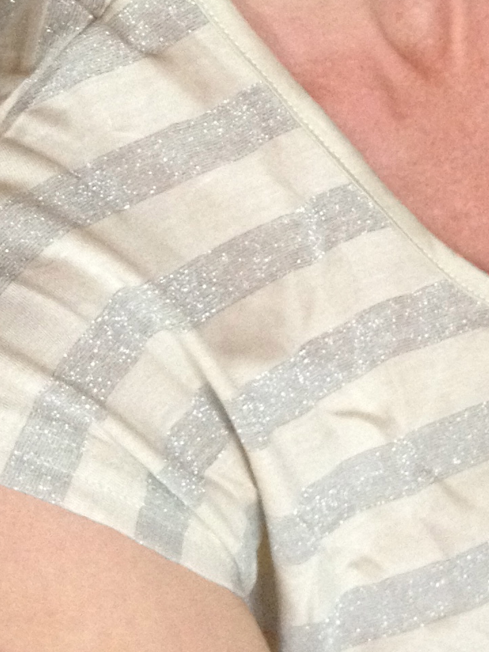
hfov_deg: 11.9
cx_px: 749
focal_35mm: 119
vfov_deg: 16.3
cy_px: 51
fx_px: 2241
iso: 250
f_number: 2.4
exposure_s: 1/20
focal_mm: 4.28
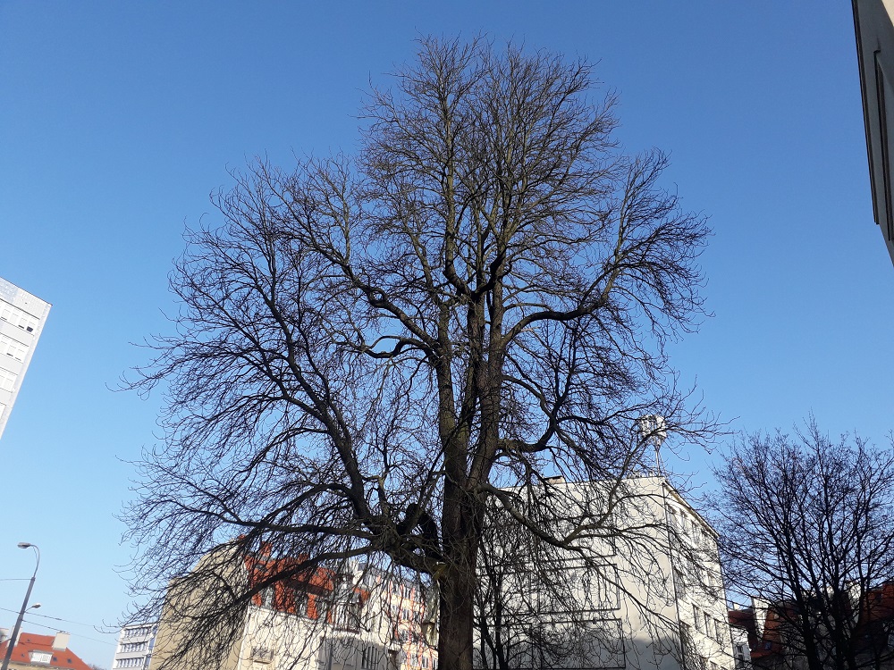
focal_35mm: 27
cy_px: 335
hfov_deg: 65.3
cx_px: 447
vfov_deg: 51.4
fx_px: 697
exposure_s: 1/988
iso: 40
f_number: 1.9
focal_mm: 3.6
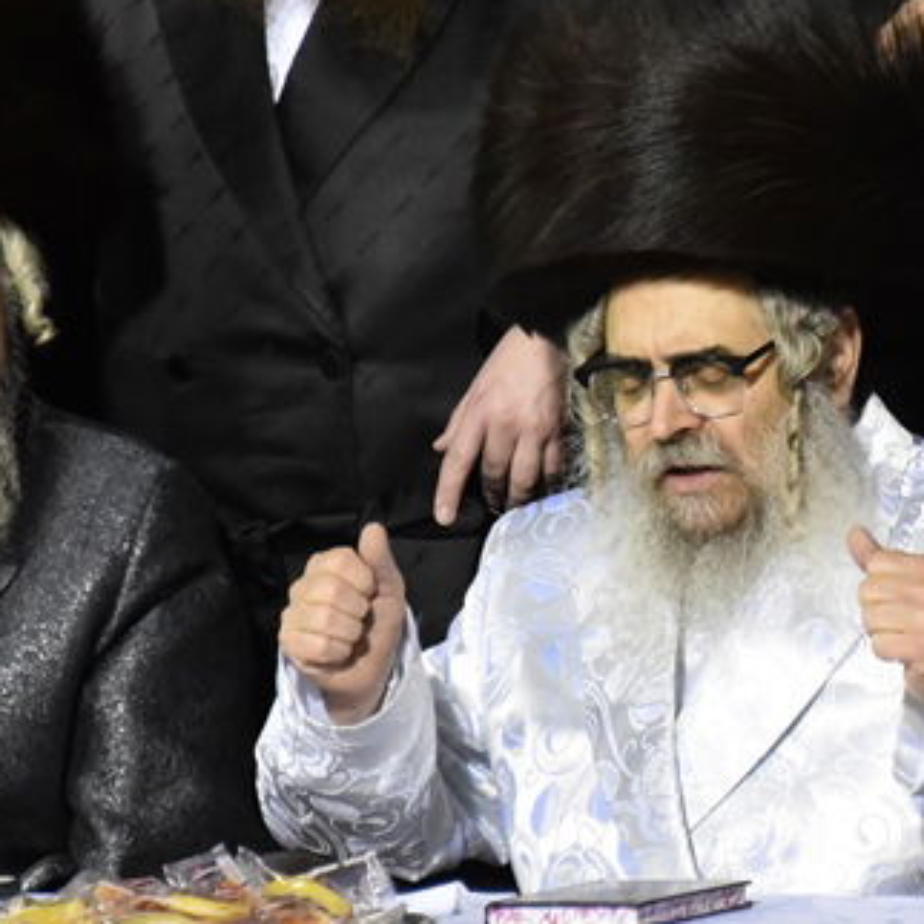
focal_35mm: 811
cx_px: 720
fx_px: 24492
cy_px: 352
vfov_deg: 2.2
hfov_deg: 2.2
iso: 6400
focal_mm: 300
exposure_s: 1/100
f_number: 5.6
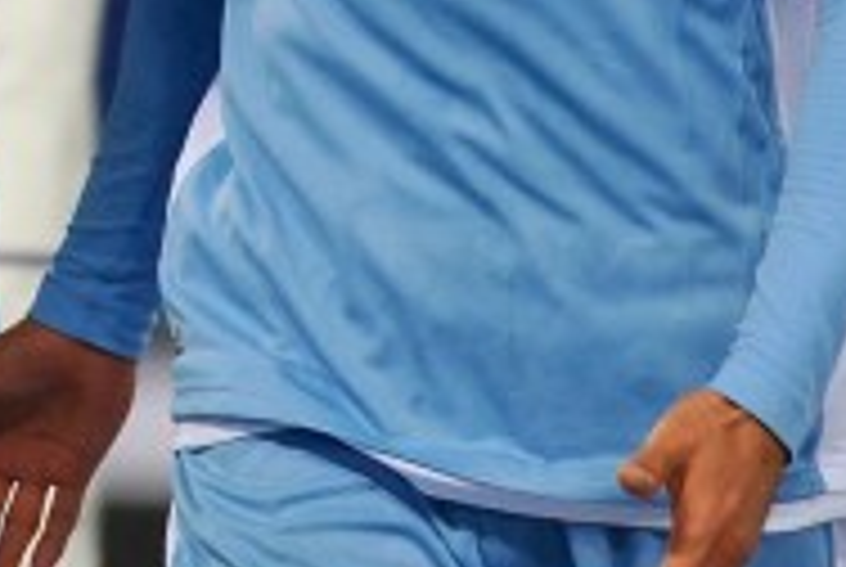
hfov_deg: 1.5
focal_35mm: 1359
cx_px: -248
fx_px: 31986
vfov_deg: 1.0
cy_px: -270
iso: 2000
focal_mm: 400
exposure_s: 1/800
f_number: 3.2
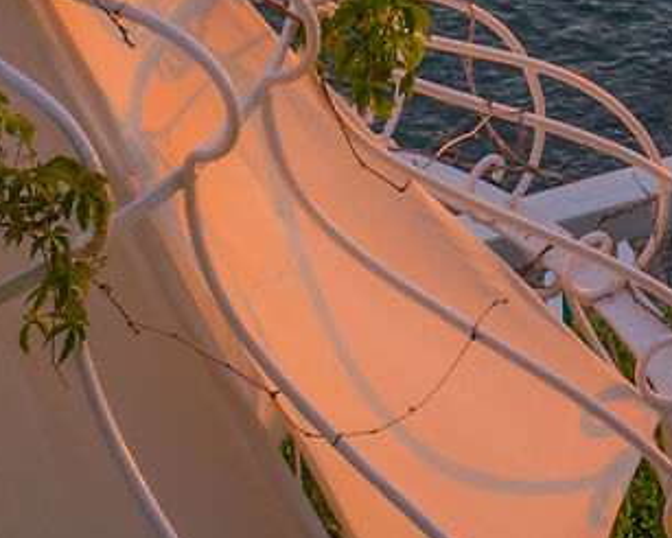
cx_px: 1000
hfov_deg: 16.0
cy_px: -739
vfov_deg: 11.6
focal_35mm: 110
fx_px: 2189
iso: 200
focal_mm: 10
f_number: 11
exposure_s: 1/60
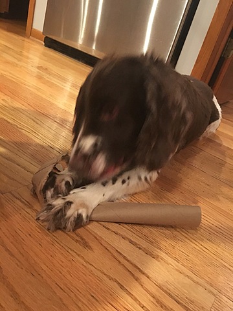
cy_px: 156
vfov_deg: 61.7
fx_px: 260
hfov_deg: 48.2
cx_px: 116
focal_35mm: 29
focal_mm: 4.15
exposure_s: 1/15
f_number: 2.2
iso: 320
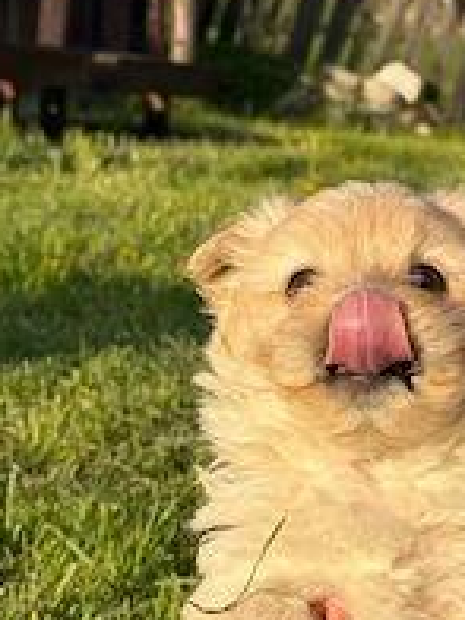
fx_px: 1755
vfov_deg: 20.0
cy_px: 383
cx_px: 364
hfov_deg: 15.0
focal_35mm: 98
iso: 64
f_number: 1.78
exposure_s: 1/3096
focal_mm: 6.76
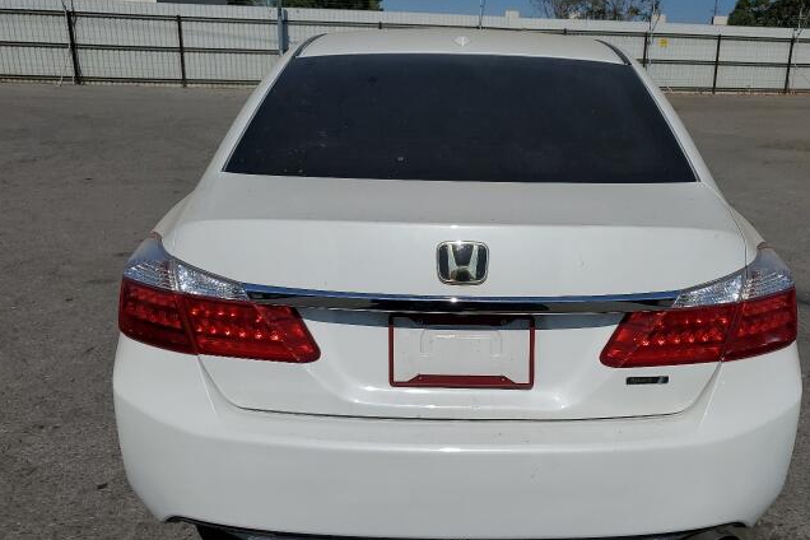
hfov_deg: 55.5
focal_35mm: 34
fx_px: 765
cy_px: 336
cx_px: 470
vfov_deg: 38.6
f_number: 1.5
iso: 53
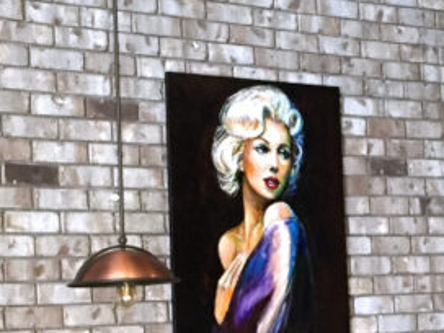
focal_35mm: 109
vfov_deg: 13.6
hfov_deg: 17.8
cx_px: 374
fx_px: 1398
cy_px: 204
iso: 250
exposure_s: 1/24
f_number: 2.2
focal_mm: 4.15
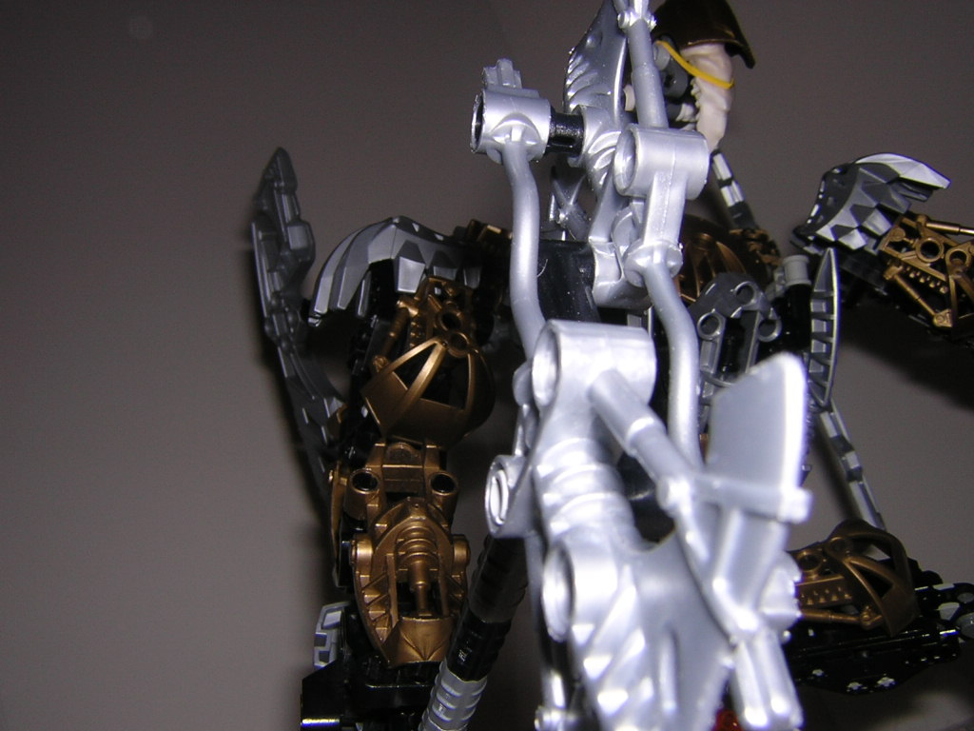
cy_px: 366
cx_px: 487
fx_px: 1013
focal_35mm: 36
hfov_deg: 51.4
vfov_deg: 39.7
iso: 100
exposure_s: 1/60.1
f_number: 5.2
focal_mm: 4.7
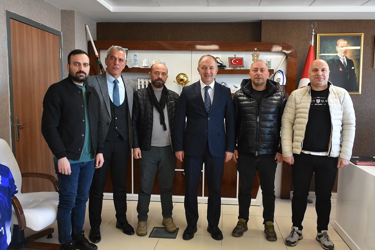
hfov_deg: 61.8
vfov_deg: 43.6
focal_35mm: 30
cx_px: 206
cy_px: 129
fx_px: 313
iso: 800
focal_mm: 18
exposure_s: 1/100
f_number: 5
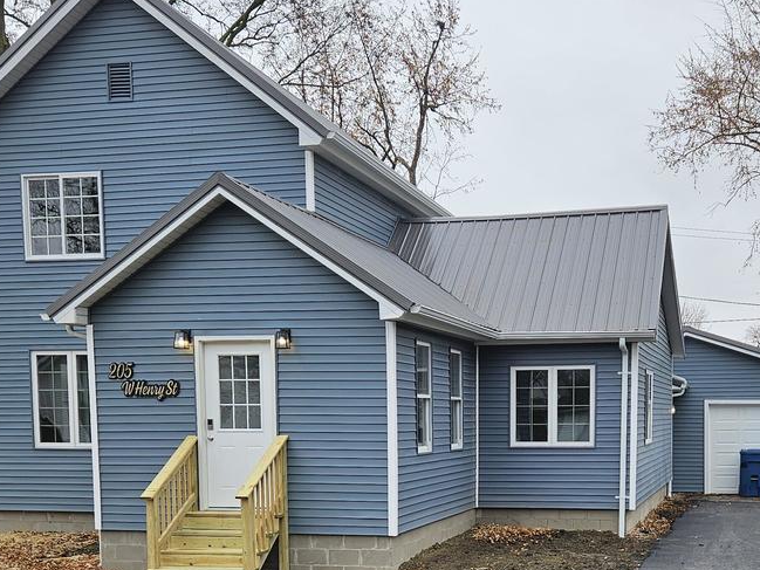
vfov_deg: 27.7
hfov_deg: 37.2
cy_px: 496
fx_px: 1120
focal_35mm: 51
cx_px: 488
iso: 25
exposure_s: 1/446
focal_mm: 5.4
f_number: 1.8
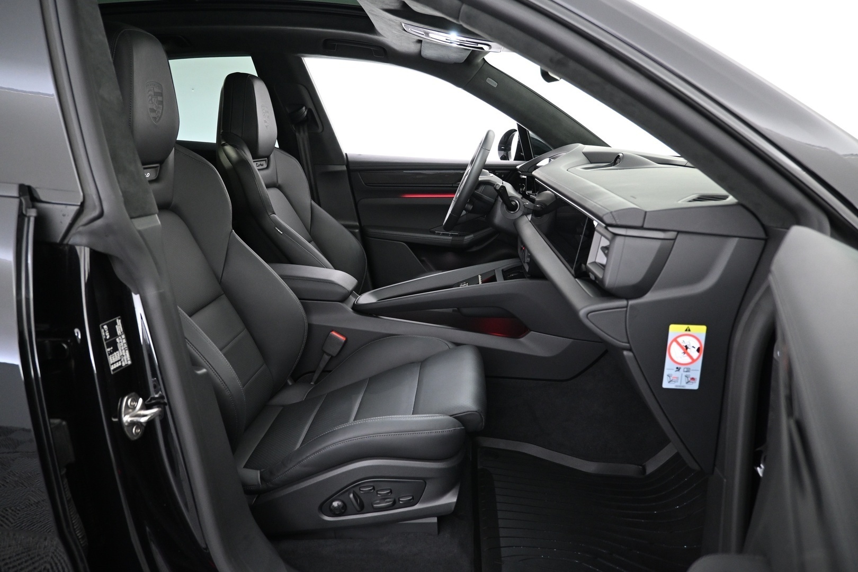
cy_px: 286
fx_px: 572
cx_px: 429
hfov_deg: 73.7
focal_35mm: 24
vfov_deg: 53.1
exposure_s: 1/20
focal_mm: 16
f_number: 3.5
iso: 1600
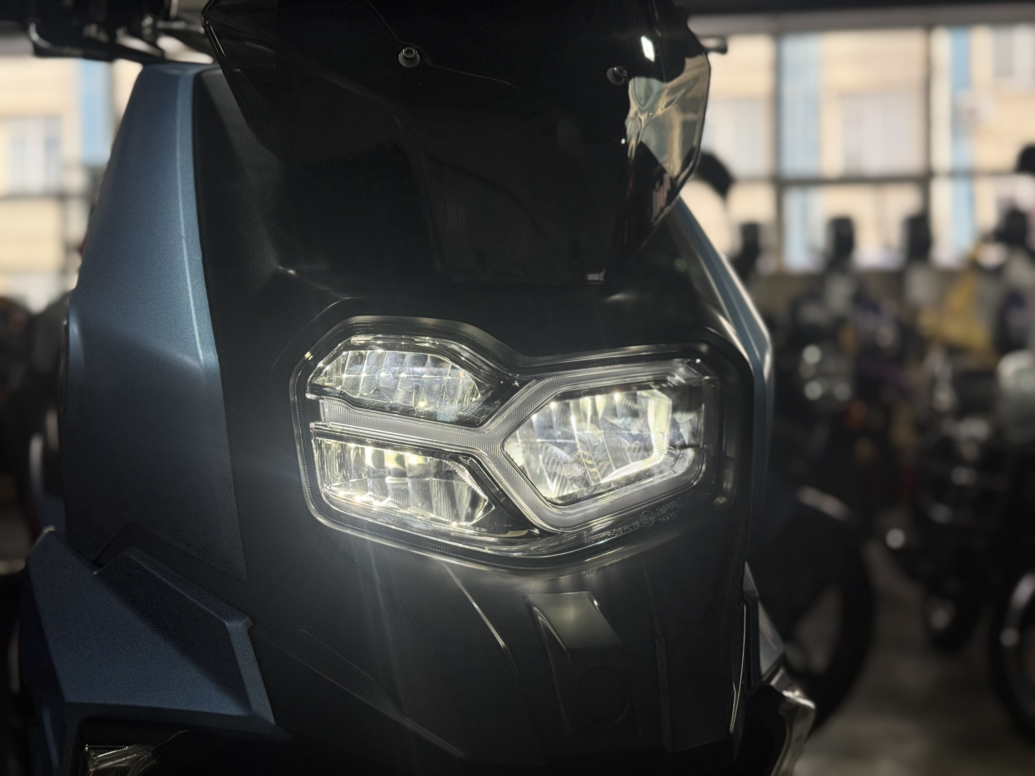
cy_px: 388
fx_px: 1435
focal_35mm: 48
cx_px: 518
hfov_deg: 39.7
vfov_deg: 30.3
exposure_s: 1/854
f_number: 1.78
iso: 64
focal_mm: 6.76
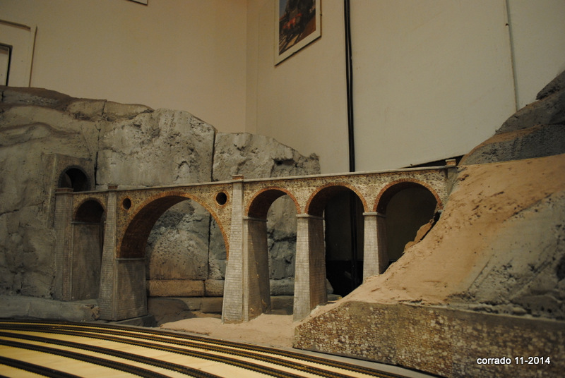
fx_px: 424
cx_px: 282
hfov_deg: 67.3
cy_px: 189
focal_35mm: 27
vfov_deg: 48.1
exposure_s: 1/30
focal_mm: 18
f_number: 3.5
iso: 640
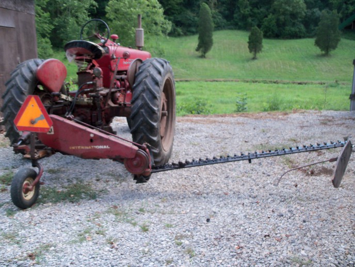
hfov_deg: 52.6
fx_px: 359
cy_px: 134
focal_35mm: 35
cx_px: 178
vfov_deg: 40.7
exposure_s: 1/200
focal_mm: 6.3
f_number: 3
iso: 80
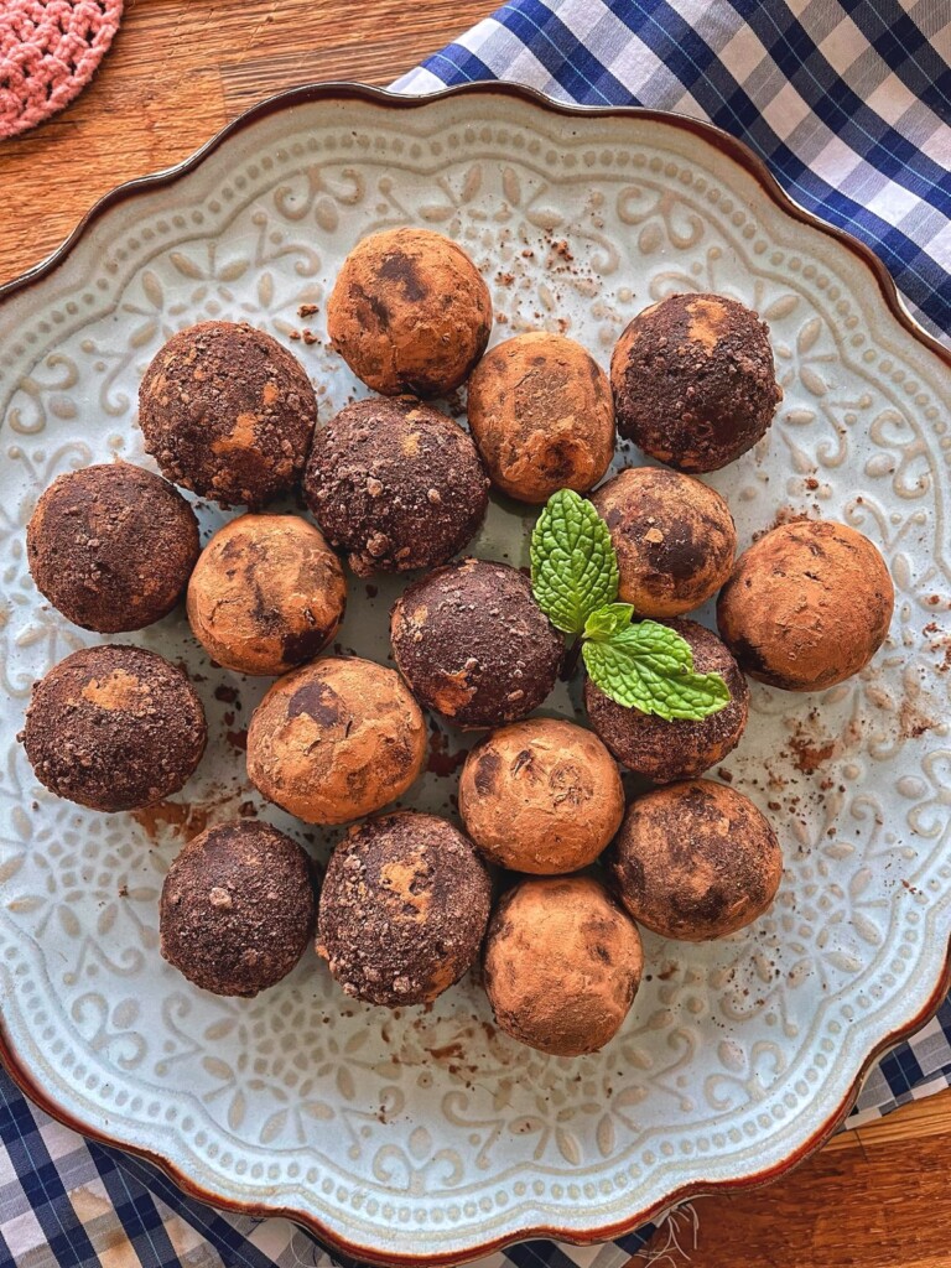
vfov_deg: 67.3
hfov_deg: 53.1
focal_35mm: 26
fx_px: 952
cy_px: 634
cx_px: 476
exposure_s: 1/65
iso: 125
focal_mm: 4.2
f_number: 1.6
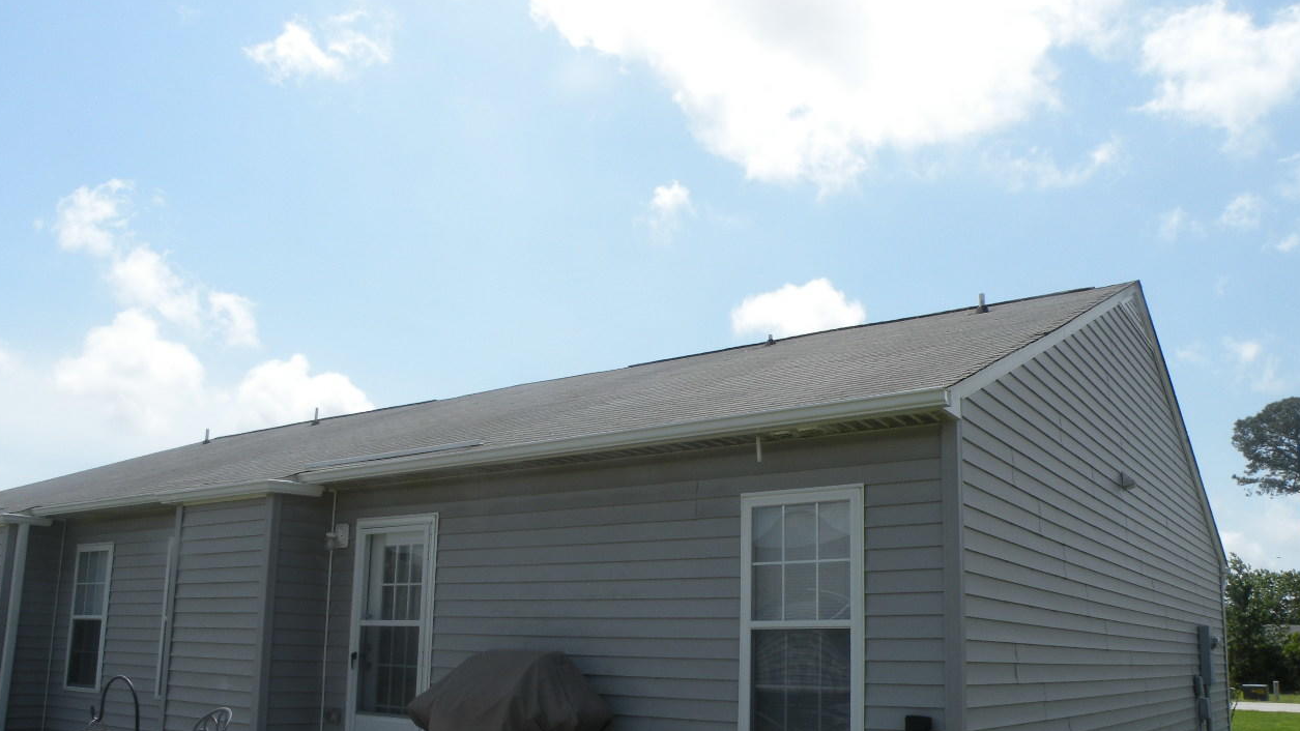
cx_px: 647
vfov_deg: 38.7
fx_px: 1034
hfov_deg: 64.3
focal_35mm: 30
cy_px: 461
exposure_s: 1/251
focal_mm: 4.7
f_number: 7.1
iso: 64
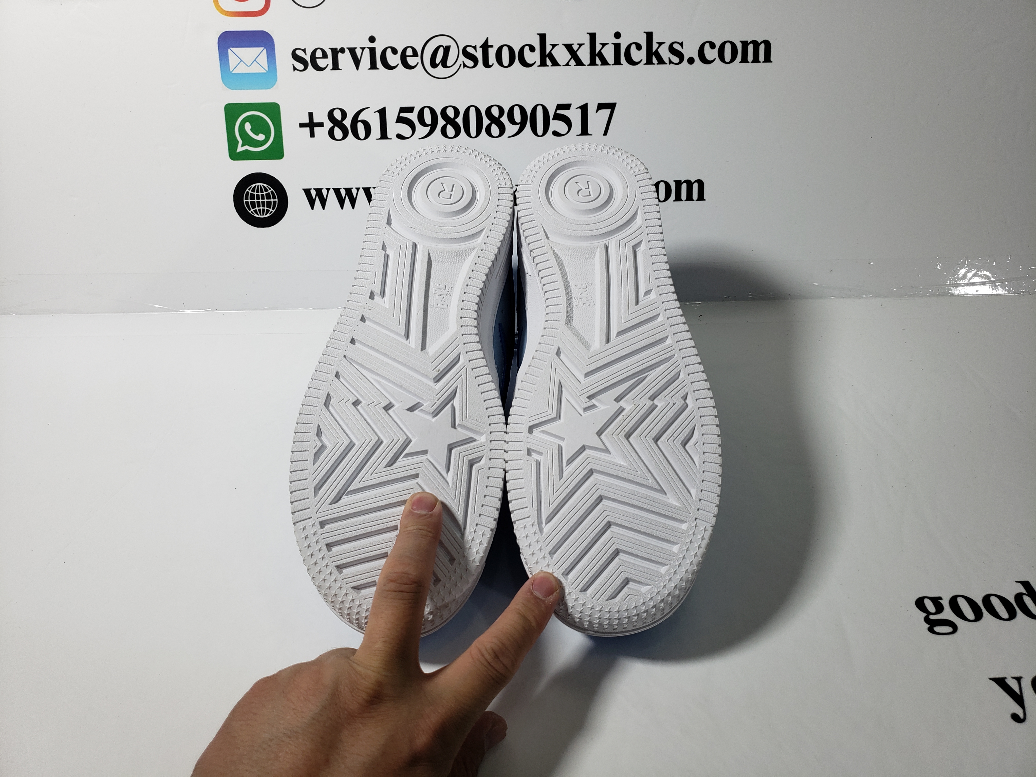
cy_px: 388
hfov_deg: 67.3
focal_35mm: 26
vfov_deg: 53.1
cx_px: 518
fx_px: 778
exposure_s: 1/507
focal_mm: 4.3
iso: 50
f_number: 1.5
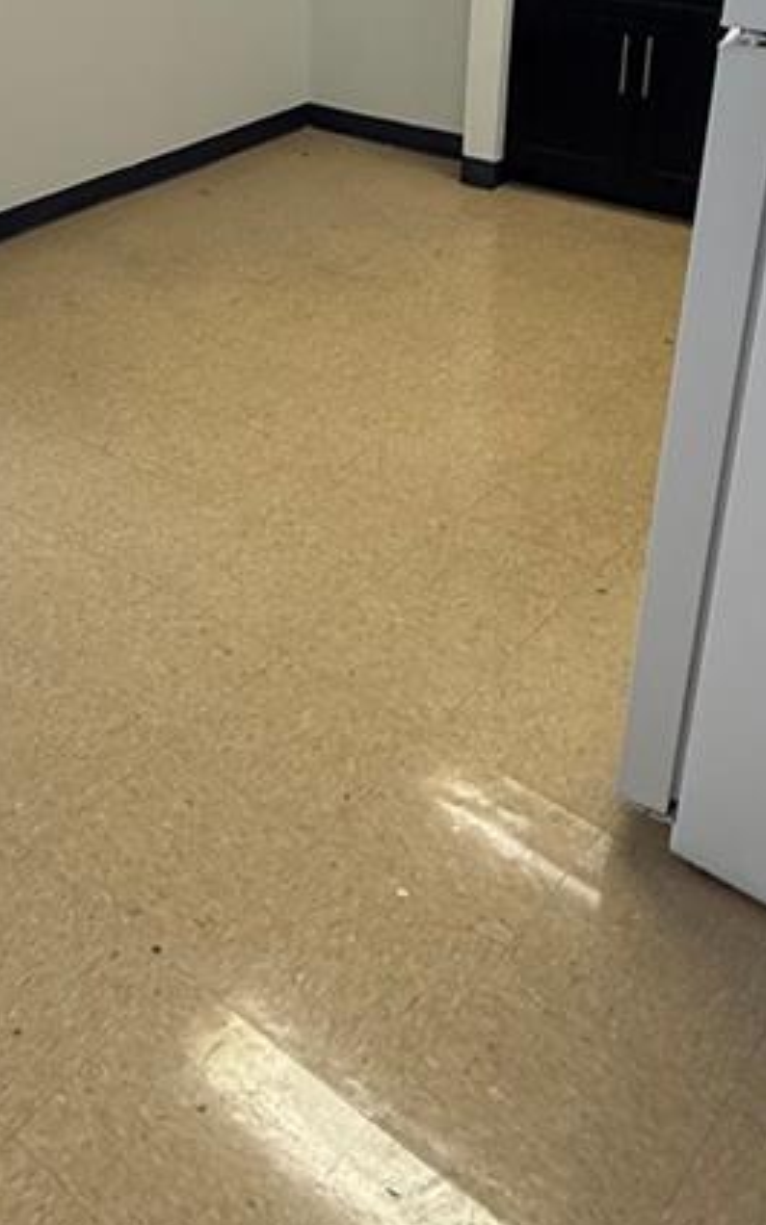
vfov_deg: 44.3
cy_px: 202
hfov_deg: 29.8
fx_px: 1403
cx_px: 156
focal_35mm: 42
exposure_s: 1/120
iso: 200
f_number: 2.2
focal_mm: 2.22
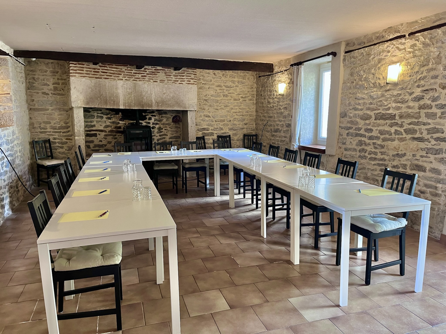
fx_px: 335
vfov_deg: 53.1
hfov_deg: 67.3
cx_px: 223
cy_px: 167
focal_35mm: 26
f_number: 1.6
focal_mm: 5.1
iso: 160
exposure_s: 1/50
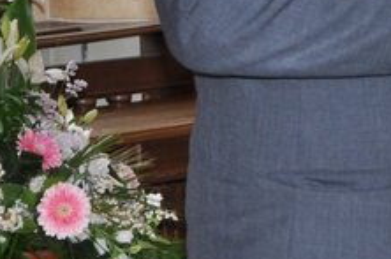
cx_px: 146
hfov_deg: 7.9
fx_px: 2818
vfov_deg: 5.1
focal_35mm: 260
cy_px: -337
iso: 250
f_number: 4
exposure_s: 1/200
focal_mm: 32
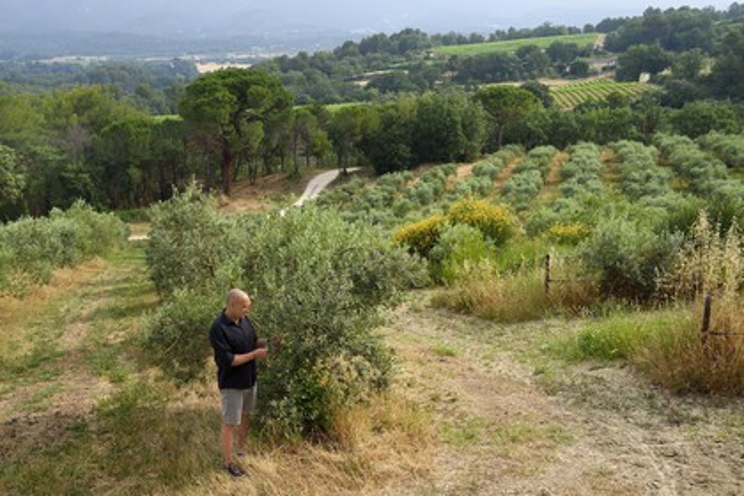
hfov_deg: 50.7
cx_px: 372
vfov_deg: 35.1
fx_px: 785
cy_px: 248
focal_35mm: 38
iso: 200
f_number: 10
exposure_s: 1/200
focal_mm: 38
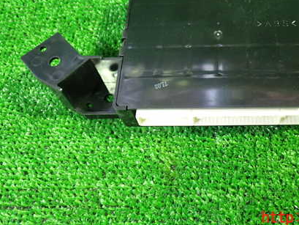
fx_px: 380
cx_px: 208
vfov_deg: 32.4
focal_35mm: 44
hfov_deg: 42.2
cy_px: 62
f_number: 2.3
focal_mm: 5.4
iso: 800
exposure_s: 1/25
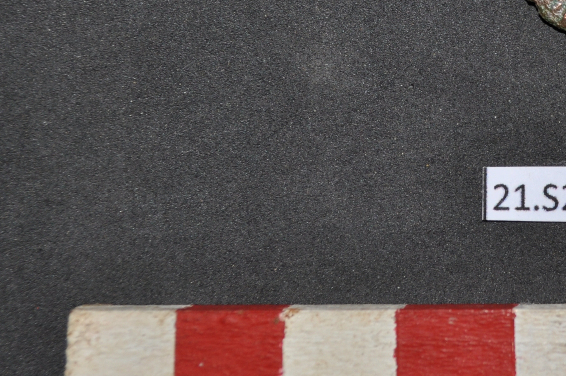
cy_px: 7
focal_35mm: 120
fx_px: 1884
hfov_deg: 16.6
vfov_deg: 11.3
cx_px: 618
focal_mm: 32
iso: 200
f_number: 5.6
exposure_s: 1/125
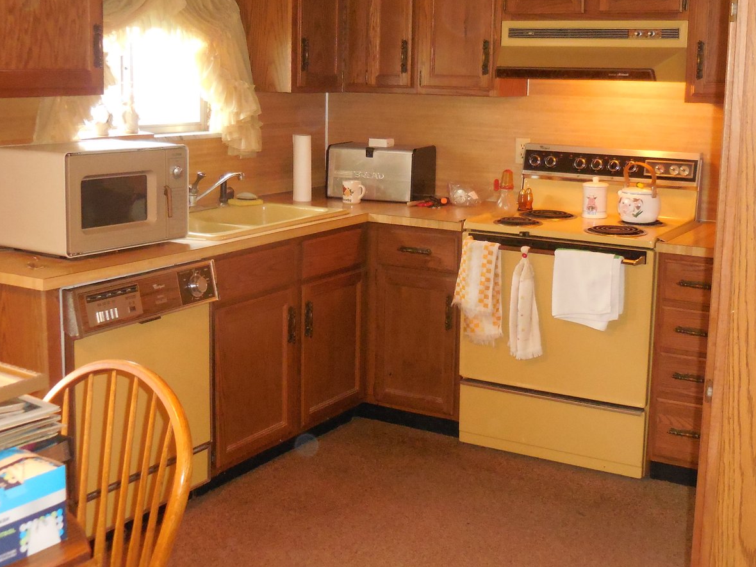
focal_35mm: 50
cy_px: 224
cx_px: 408
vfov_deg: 29.0
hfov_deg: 38.2
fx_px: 1092
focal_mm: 7
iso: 1100
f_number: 3.9
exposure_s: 1/30
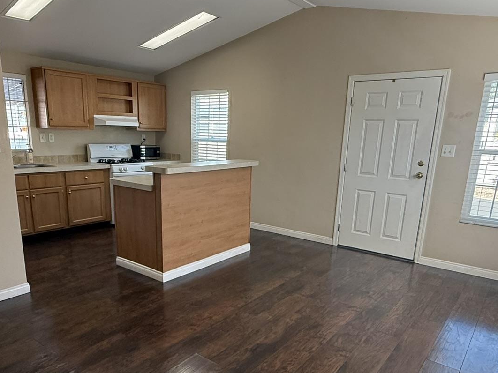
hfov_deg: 65.3
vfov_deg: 50.8
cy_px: 233
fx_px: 388
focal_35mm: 27
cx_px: 231
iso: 160
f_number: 2.2
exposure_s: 1/120
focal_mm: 2.22
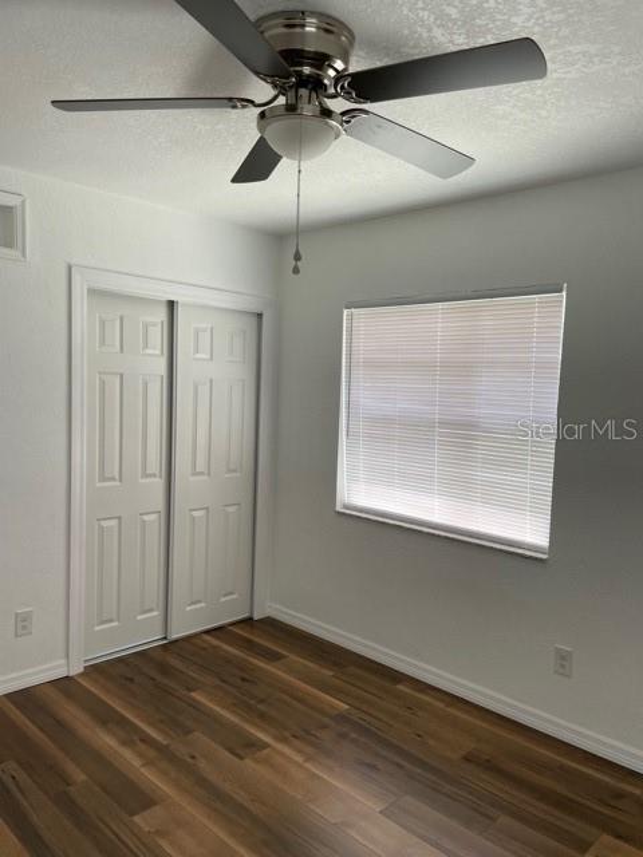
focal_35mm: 26
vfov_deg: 67.3
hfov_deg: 53.1
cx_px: 322
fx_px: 644
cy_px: 428
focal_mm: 4.2
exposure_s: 1/121
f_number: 1.6
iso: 40
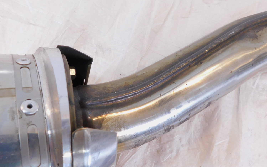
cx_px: 137
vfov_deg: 47.6
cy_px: 91
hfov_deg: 70.4
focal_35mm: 26
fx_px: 189
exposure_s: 1/30
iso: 180
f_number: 3
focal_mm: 4
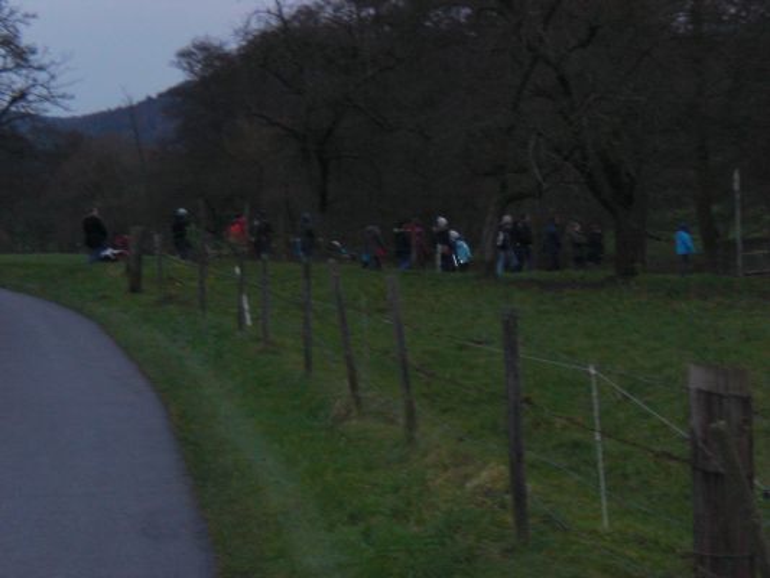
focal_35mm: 114
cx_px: 385
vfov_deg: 13.0
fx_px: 2536
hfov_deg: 17.3
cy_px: 289
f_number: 5.9
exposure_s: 1/60
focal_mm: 18.9
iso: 200
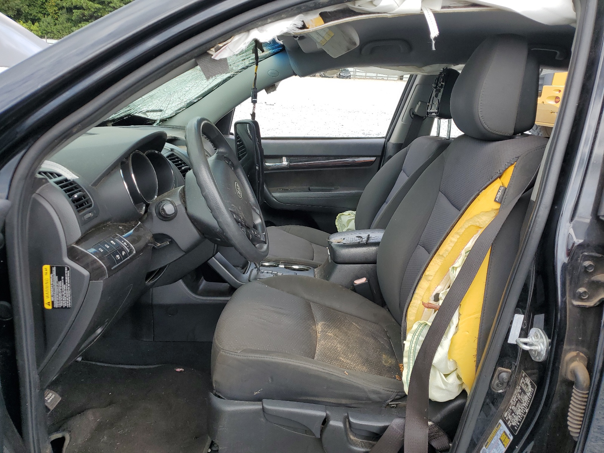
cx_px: 302
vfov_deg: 53.1
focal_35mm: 26
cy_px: 226
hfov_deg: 67.3
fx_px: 454
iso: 50
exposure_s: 1/769
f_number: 1.5
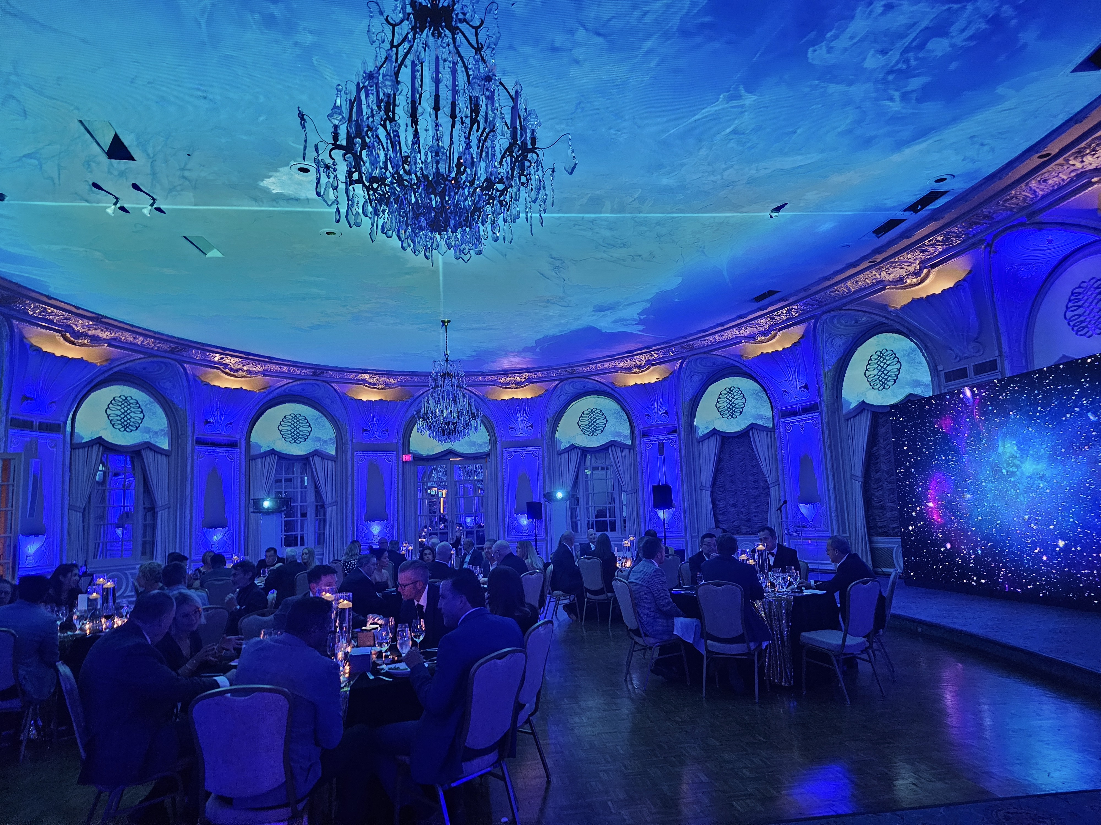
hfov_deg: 73.9
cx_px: 550
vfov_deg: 58.9
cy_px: 412
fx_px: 732
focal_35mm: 23
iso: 500
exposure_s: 1/30
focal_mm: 6.3
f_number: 1.7
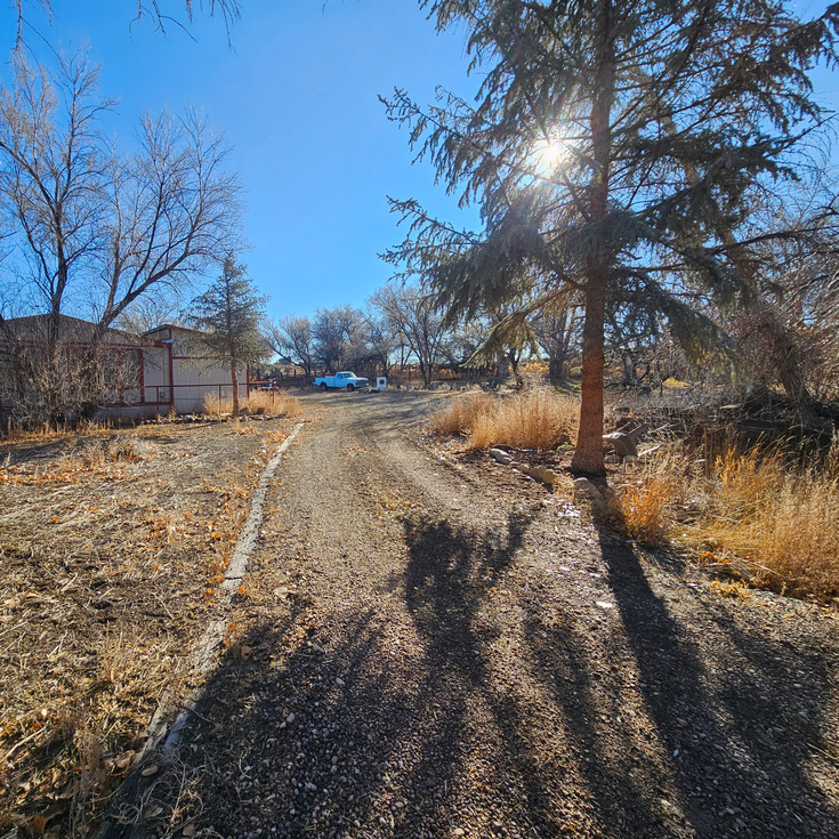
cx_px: 325
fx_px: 439
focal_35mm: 16
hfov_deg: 86.1
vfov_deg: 87.4
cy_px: 409
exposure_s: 1/1269
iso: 50
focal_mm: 2.2
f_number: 2.2
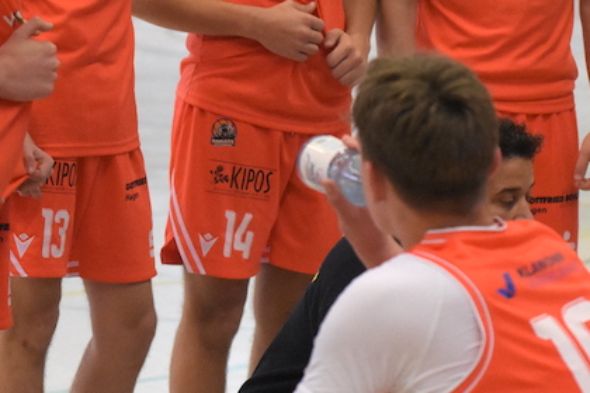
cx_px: 458
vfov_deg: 5.4
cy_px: 114
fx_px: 4195
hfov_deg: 8.0
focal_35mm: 256
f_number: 2.8
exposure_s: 1/800
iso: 4000
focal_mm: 70
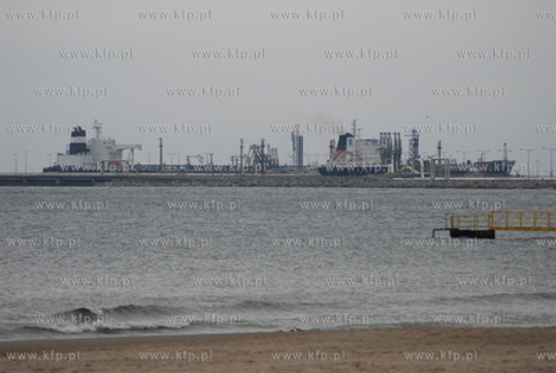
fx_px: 4176
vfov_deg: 5.1
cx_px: 278
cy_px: 186
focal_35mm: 270
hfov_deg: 7.6
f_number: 5
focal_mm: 180
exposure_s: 1/200
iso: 500
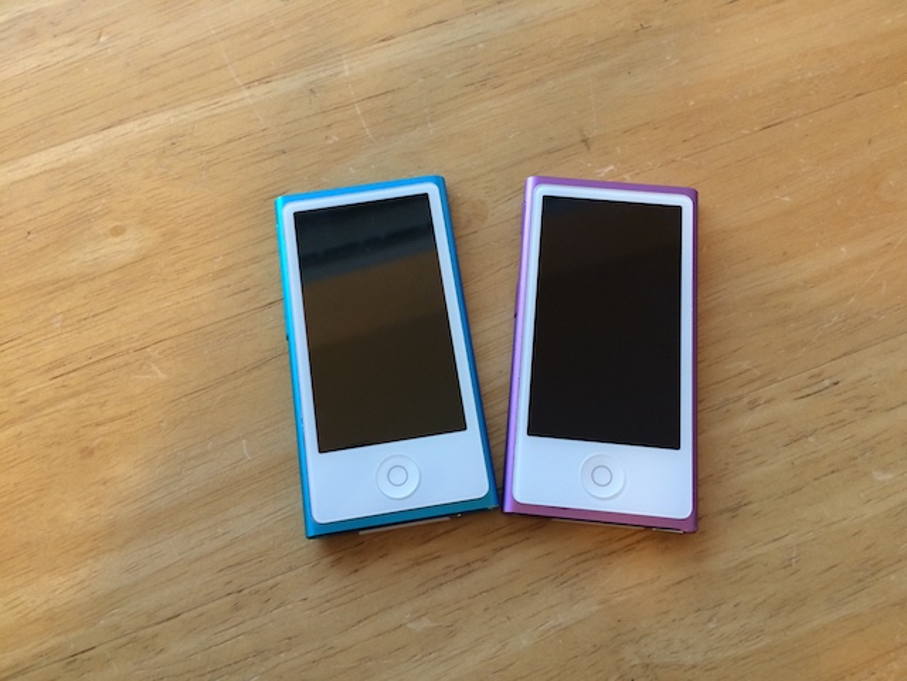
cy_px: 340
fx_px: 760
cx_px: 454
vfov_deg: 48.2
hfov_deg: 61.7
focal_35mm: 29
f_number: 2.2
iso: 50
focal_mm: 4.15
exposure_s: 1/30
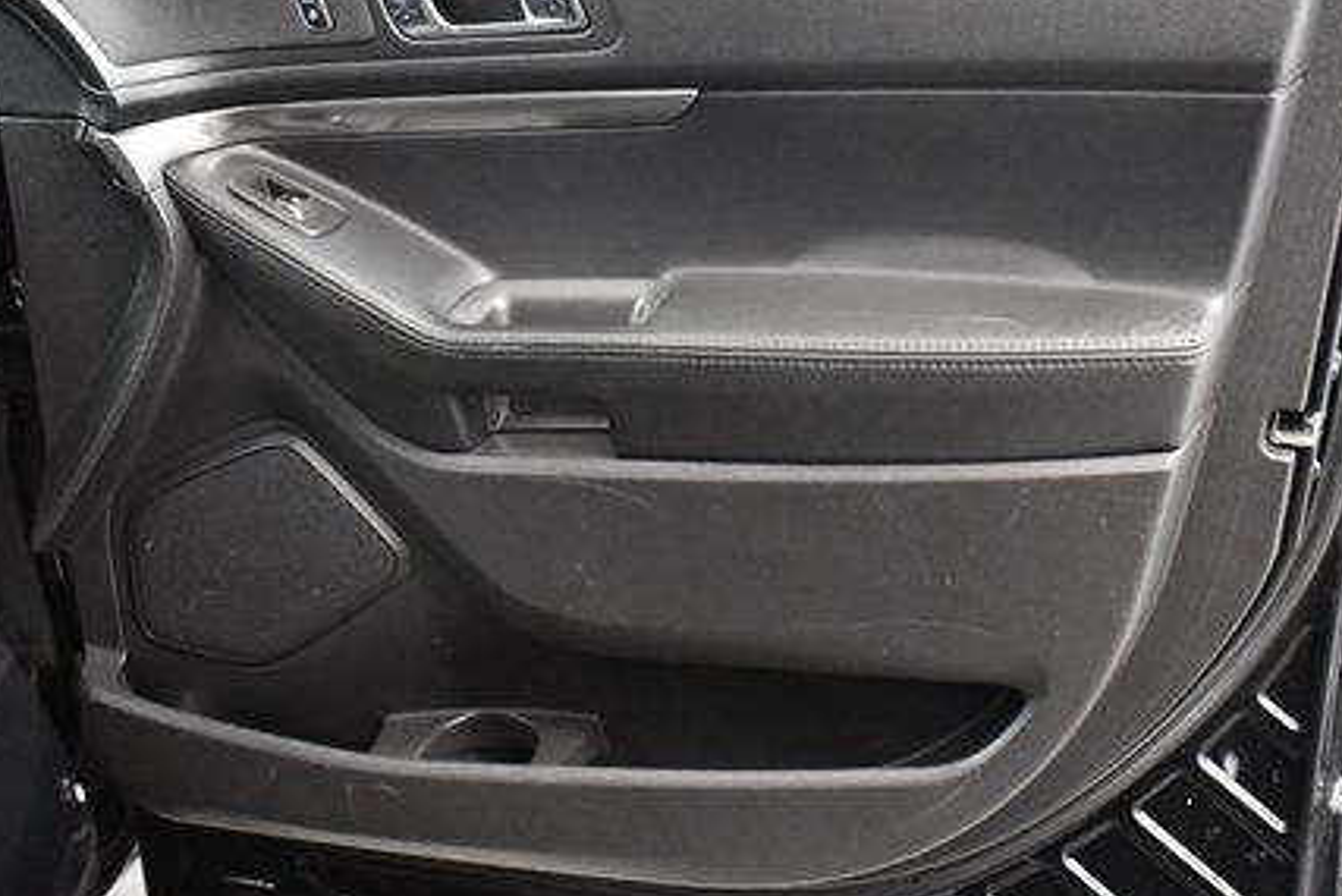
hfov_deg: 36.8
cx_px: 783
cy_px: 402
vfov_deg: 25.1
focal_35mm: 54
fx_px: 2014
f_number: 3.5
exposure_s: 1/60
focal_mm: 18
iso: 5000
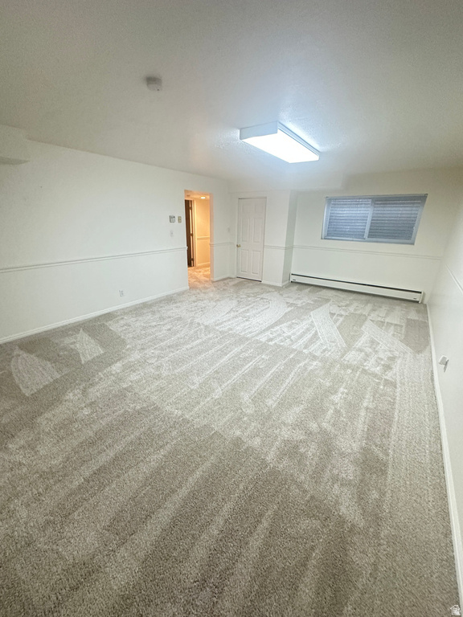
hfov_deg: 85.7
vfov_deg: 102.1
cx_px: 232
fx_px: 250
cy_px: 308
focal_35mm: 14
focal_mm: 2.22
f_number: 2.2
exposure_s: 1/60
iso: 500
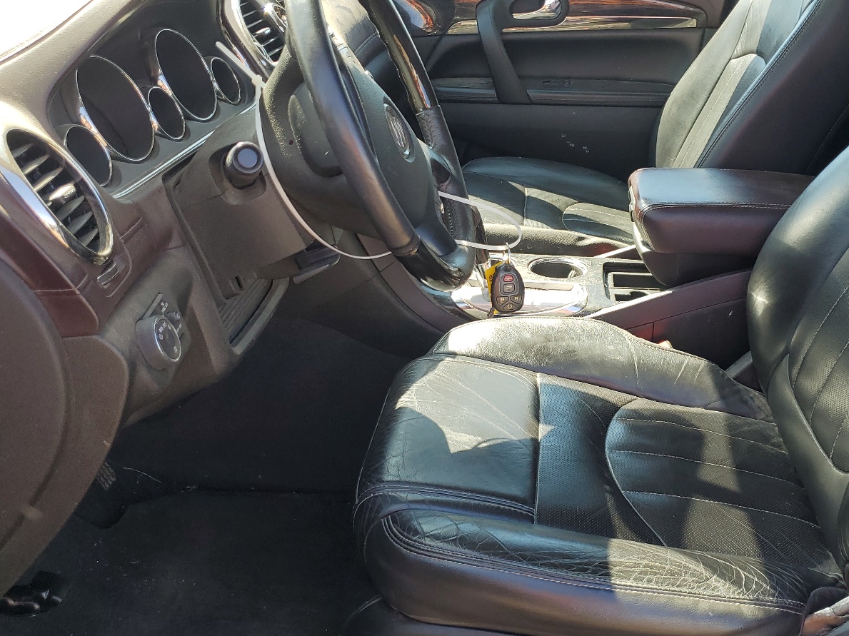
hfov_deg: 52.4
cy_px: 323
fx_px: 858
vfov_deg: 40.7
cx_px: 499
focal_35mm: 35
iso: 50
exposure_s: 1/303
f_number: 1.5
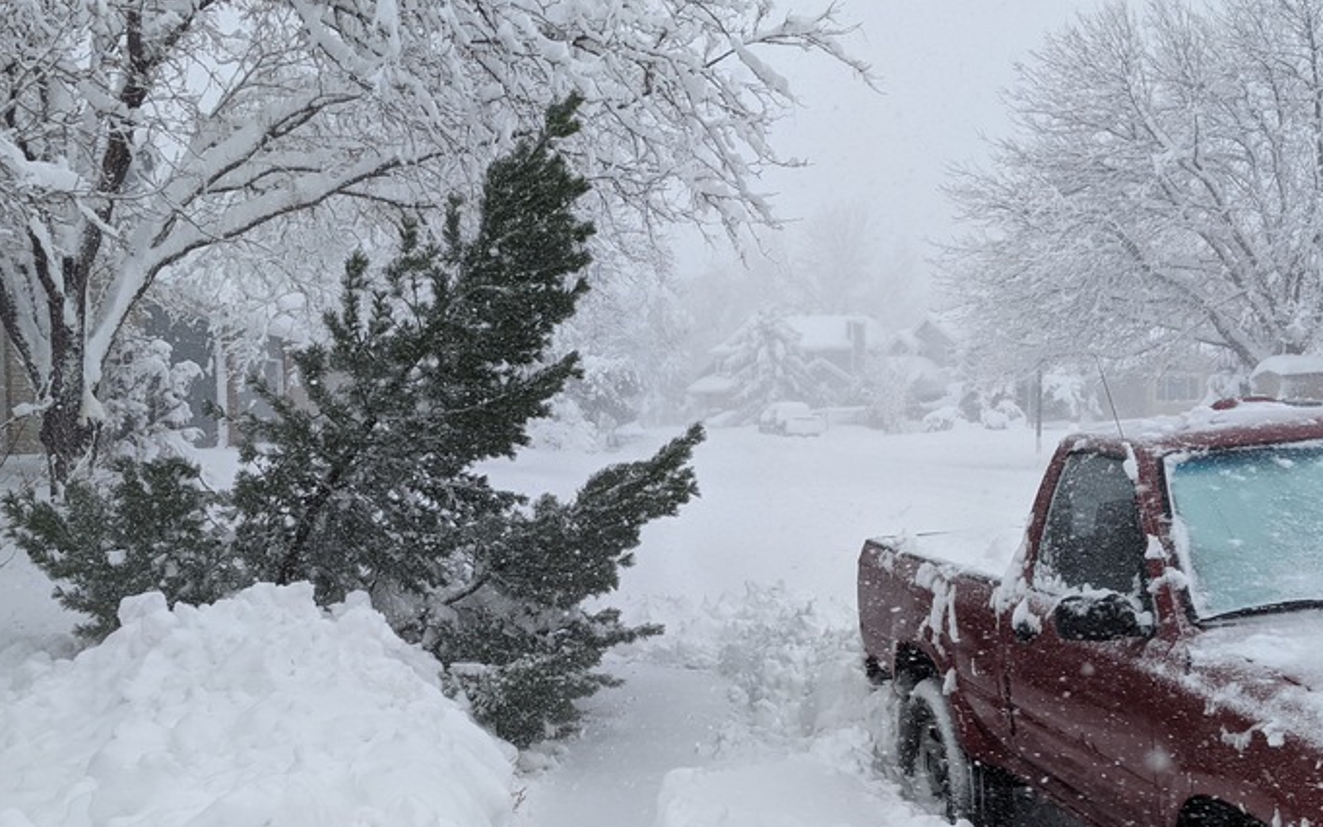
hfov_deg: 46.2
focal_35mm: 43
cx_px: 617
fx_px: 1550
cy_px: 511
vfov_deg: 29.7
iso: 83
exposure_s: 1/1805
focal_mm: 4.44
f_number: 1.8
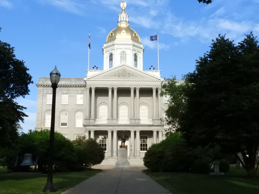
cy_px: 97
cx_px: 130
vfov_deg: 32.2
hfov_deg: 42.1
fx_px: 337
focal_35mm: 45
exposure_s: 1/2500
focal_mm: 8.1
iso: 1600
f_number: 7.1
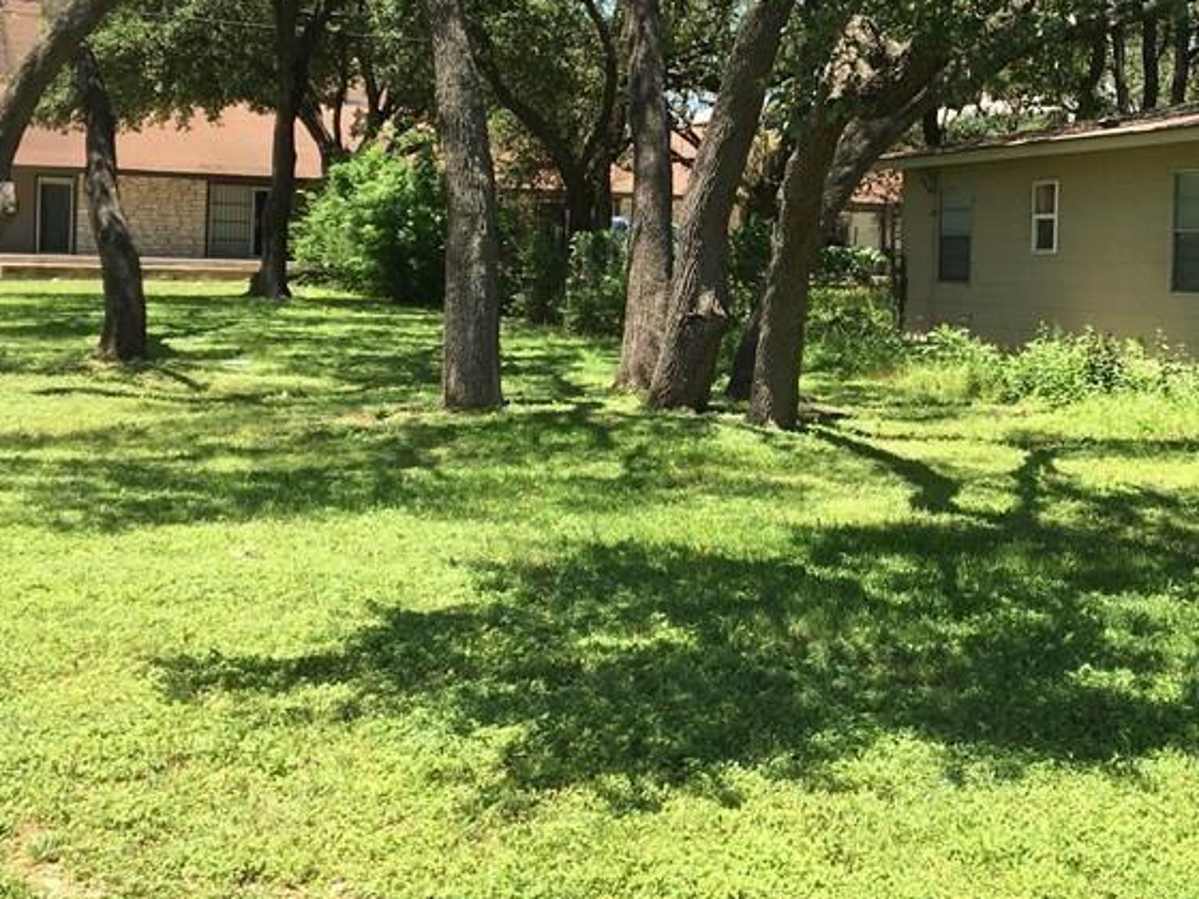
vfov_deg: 27.3
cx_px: 756
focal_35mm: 53
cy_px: 278
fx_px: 1836
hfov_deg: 36.0
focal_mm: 4.15
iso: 25
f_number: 2.2
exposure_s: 1/587
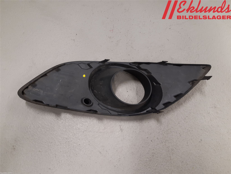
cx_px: 116
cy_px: 87
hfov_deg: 67.3
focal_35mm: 26
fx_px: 174
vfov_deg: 53.1
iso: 125
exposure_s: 1/50
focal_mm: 3.93
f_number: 1.7
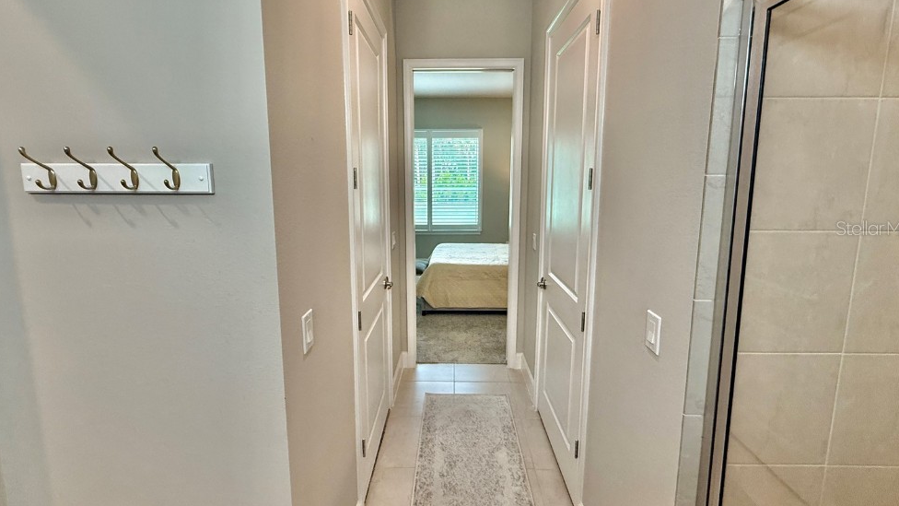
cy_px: 228
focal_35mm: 16
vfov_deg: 66.9
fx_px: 381
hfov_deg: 99.4
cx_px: 451
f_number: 2.2
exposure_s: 1/120
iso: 250
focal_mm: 2.22
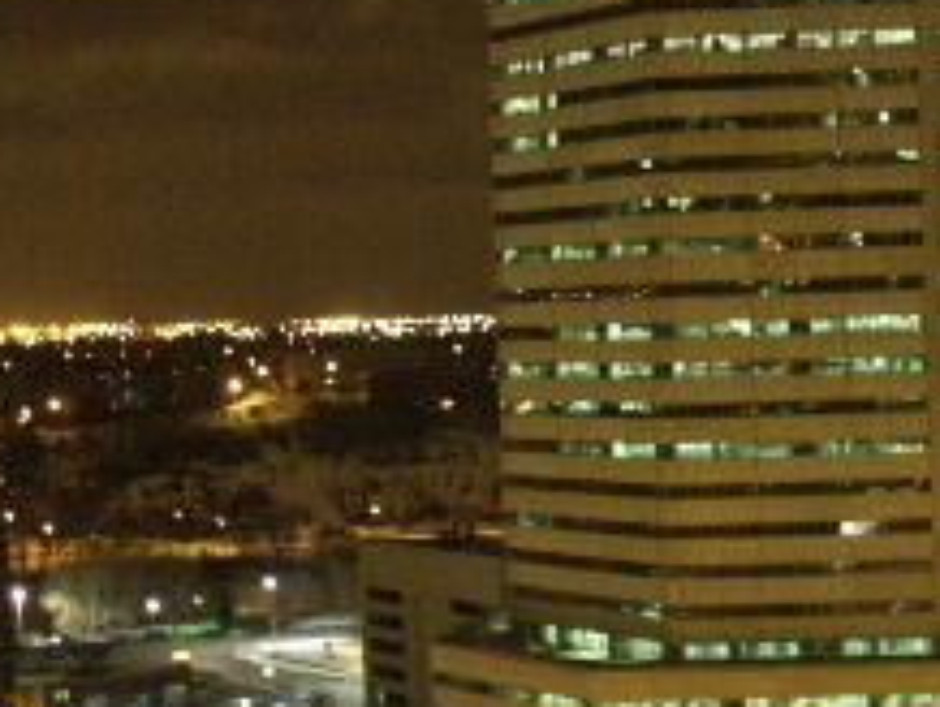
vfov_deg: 17.4
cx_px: 1104
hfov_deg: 21.5
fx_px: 2311
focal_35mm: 85
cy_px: 280
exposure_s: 1.5
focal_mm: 7.59
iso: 200
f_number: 2.8
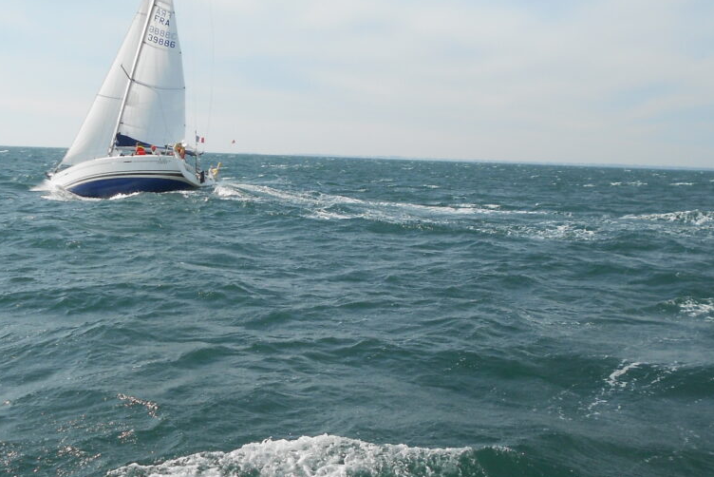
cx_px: 375
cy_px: 284
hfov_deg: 42.7
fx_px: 913
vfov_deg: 29.2
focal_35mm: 46
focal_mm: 4.6
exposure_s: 1/1250
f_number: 3.2
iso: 80
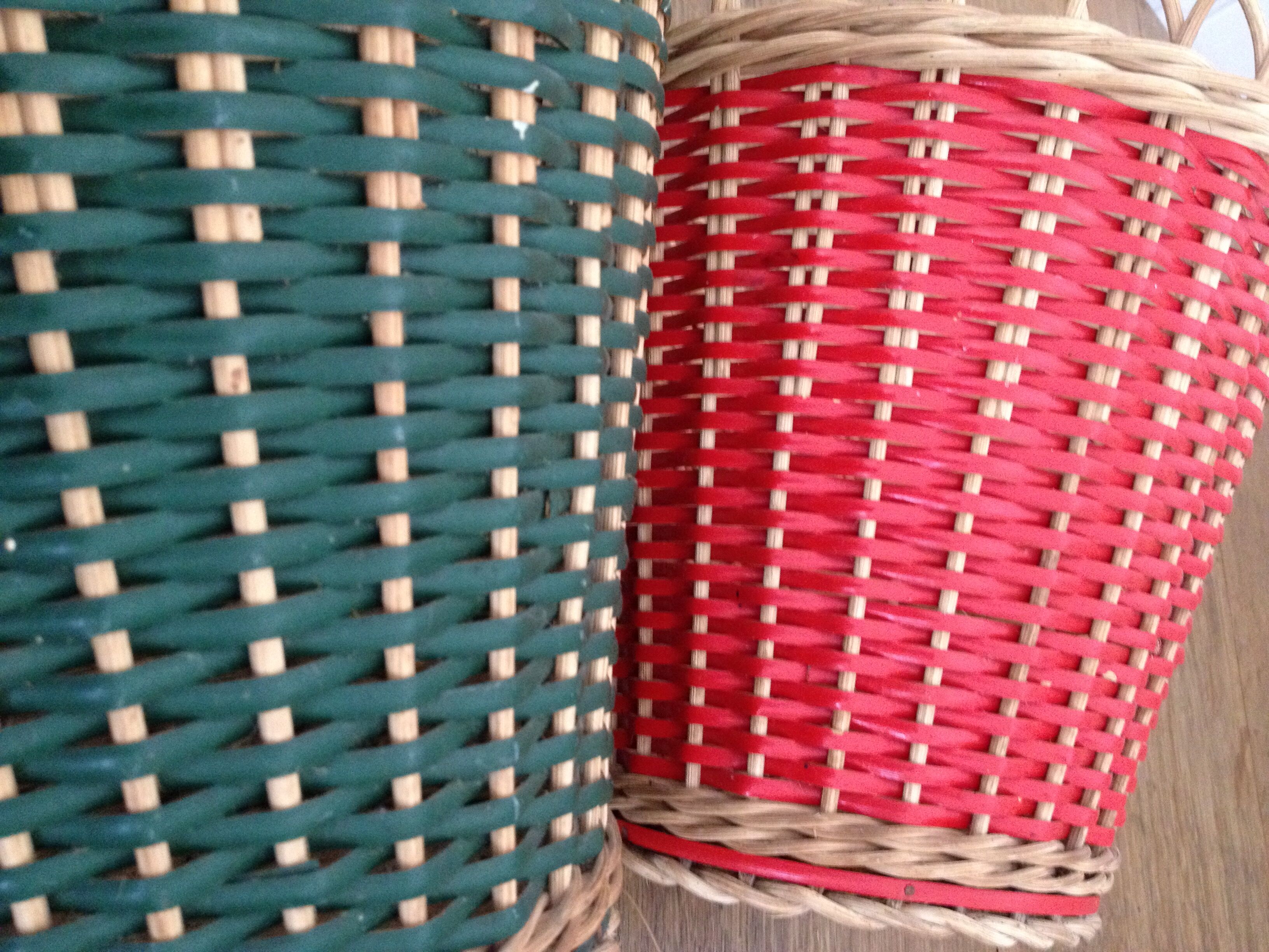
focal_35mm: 35
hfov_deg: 52.6
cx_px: 634
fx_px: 1283
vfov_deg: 40.7
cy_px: 476
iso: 400
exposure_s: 1/15
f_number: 2.4
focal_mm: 4.28
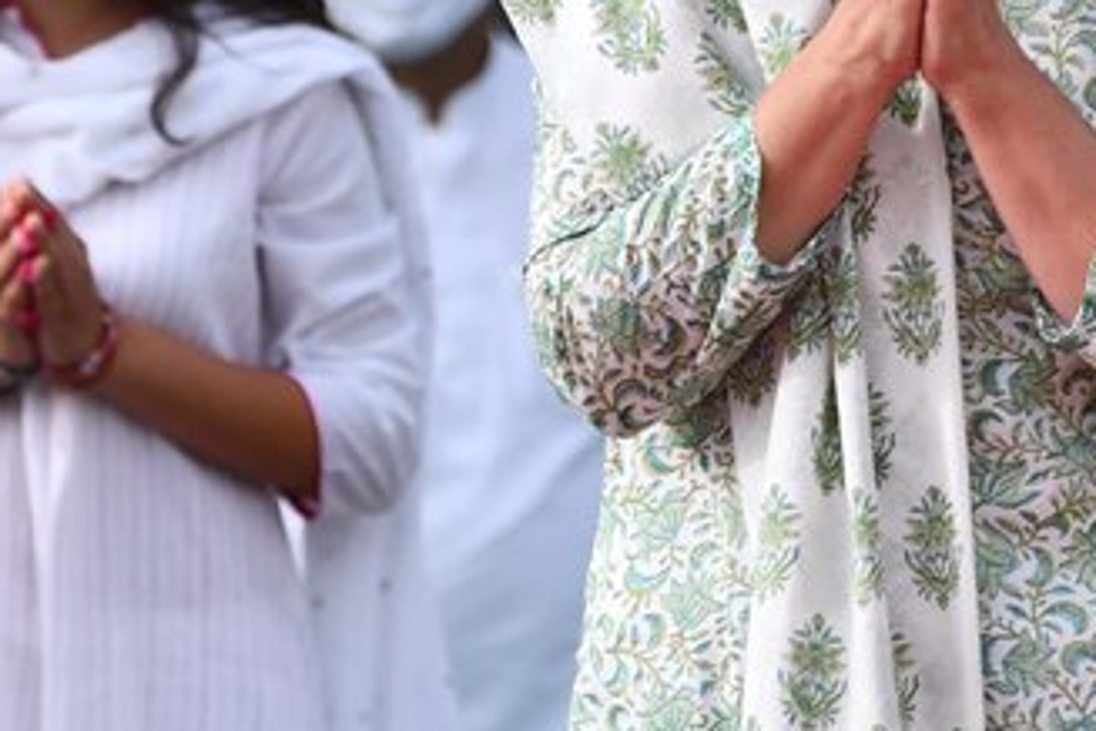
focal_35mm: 637
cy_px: 193
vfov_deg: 2.2
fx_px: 19392
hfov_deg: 3.2
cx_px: 64
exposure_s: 1/1000
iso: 400
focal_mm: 260
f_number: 7.1
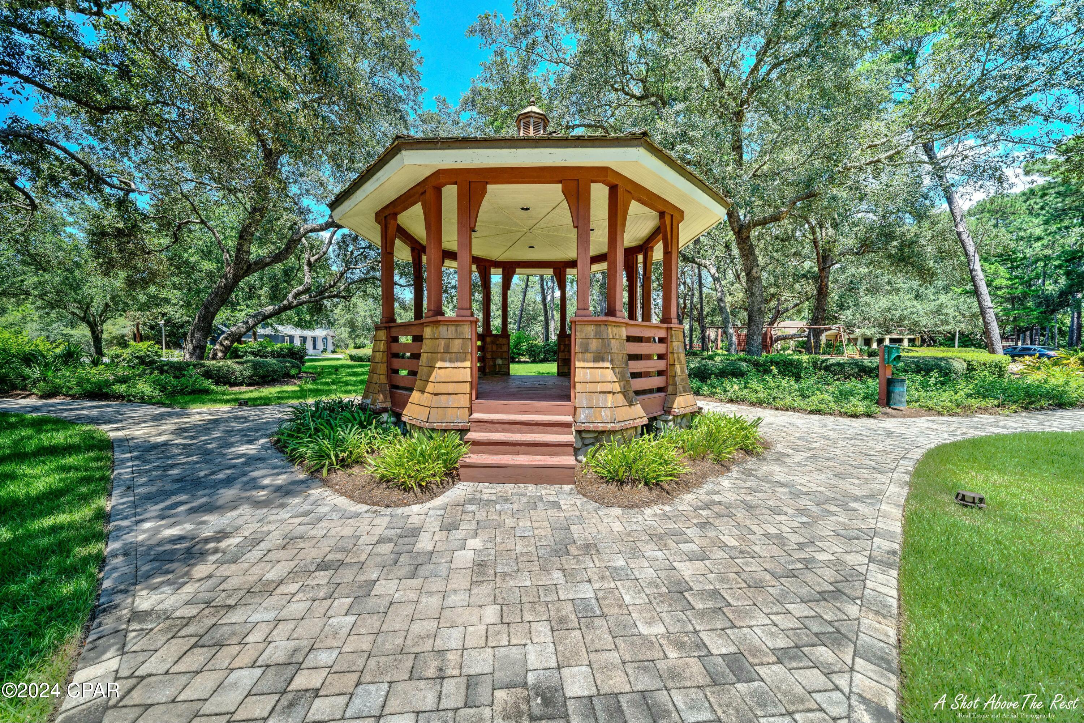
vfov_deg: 90.0
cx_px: 542
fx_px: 361
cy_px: 362
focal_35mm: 12
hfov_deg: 112.6
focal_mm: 12
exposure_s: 1/160
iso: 100
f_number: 5.6
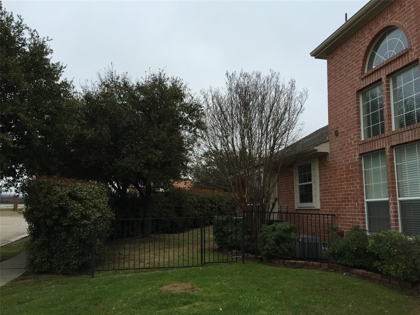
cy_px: 158
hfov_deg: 61.7
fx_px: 352
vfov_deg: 48.2
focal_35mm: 29
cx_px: 210
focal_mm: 4.15
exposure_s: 1/30
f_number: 2.2
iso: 32
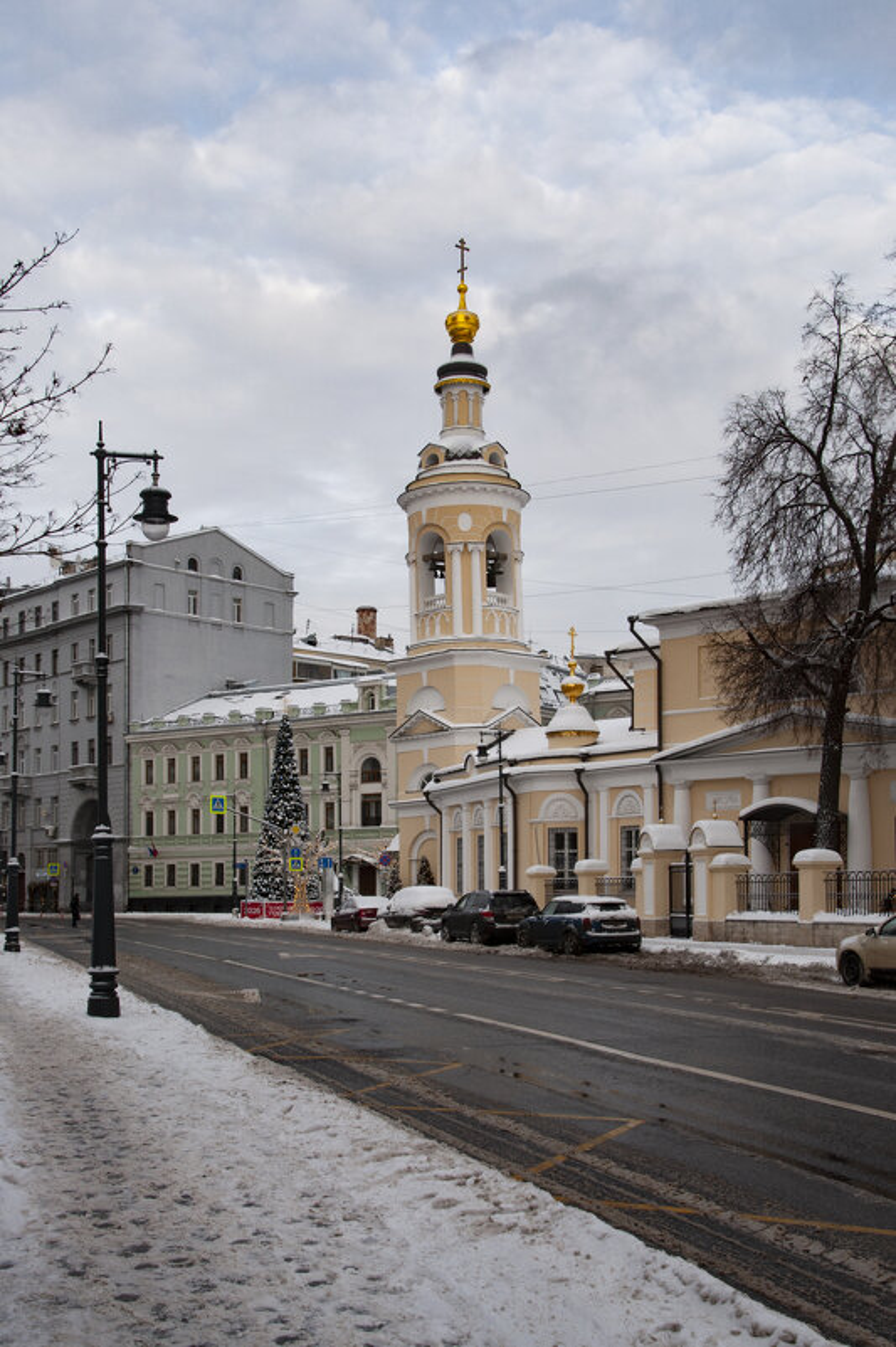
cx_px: 448
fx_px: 1570
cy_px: 674
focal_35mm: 42
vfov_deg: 46.4
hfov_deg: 31.9
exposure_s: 1/200
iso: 640
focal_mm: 28
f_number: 14
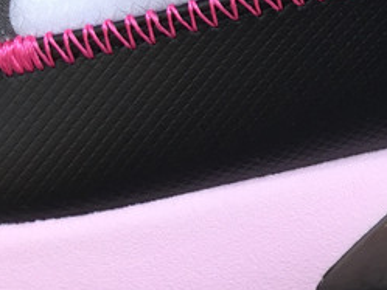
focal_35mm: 112
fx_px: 1253
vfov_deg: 13.0
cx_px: 631
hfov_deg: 15.7
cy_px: -16
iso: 25
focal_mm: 3.3
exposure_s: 1/100
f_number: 2.4
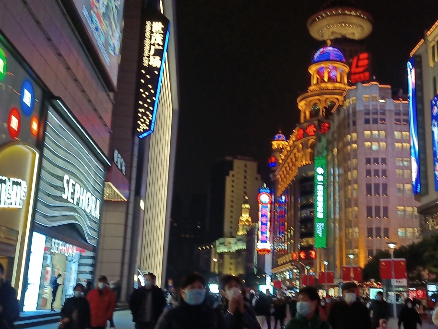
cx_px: 266
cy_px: 149
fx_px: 582
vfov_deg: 31.5
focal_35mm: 46
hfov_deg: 41.0
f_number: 1.8
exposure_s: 1/33.3
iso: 198
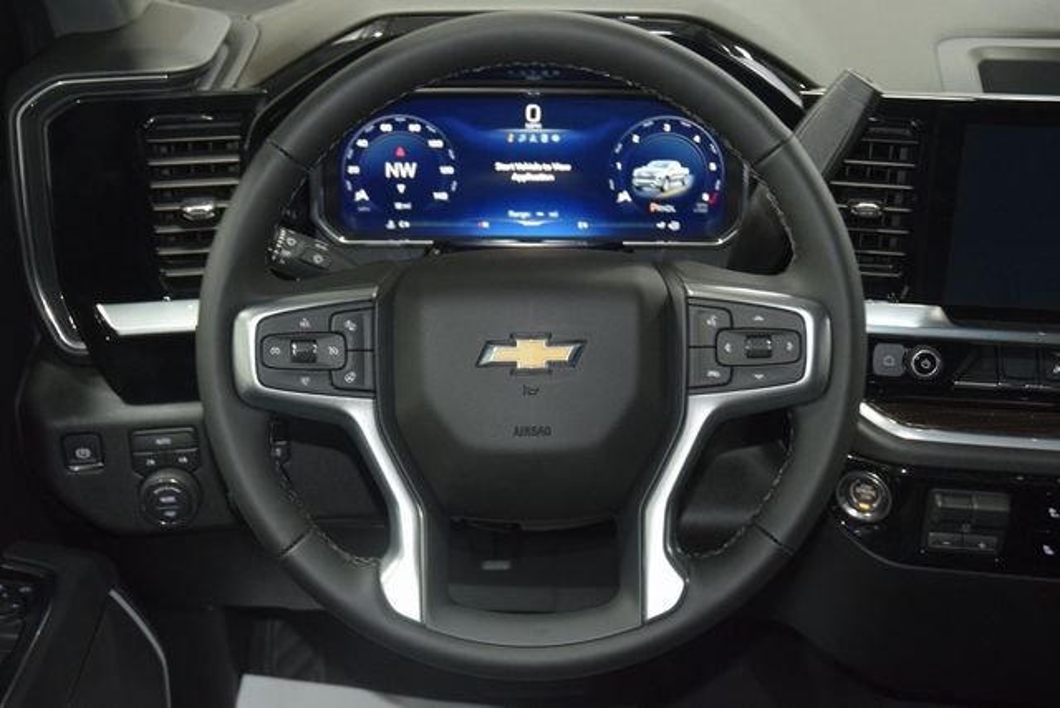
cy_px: 354
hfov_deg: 38.9
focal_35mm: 51
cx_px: 530
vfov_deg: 26.5
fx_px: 1502
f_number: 4
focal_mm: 34
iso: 2000
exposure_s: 1/30
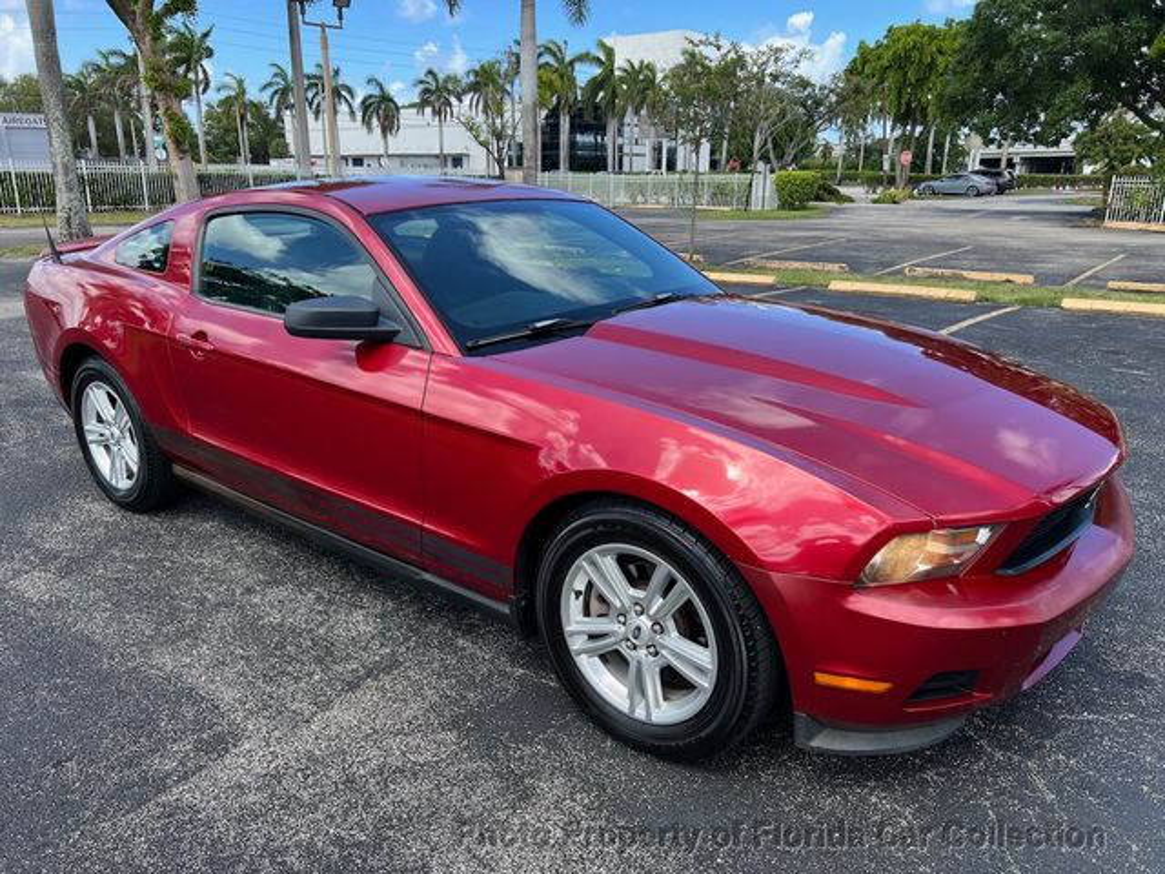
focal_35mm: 26
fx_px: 875
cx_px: 582
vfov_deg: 53.1
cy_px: 437
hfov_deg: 67.3
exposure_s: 1/1147
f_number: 1.5
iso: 50
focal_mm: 5.7
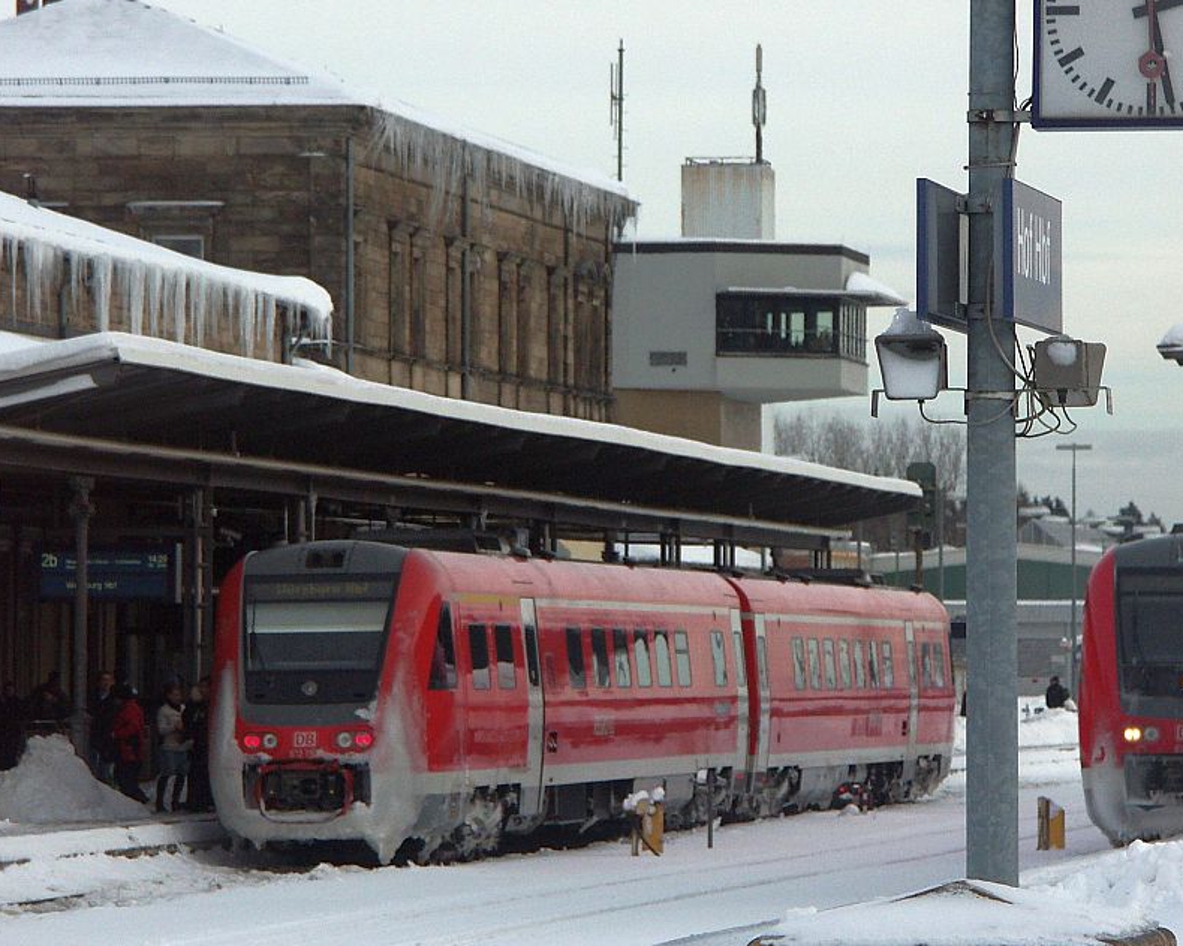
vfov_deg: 6.6
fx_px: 8193
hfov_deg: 8.3
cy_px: 443
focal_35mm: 234
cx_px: 617
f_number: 5.6
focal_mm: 47.21
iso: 100
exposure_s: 1/800
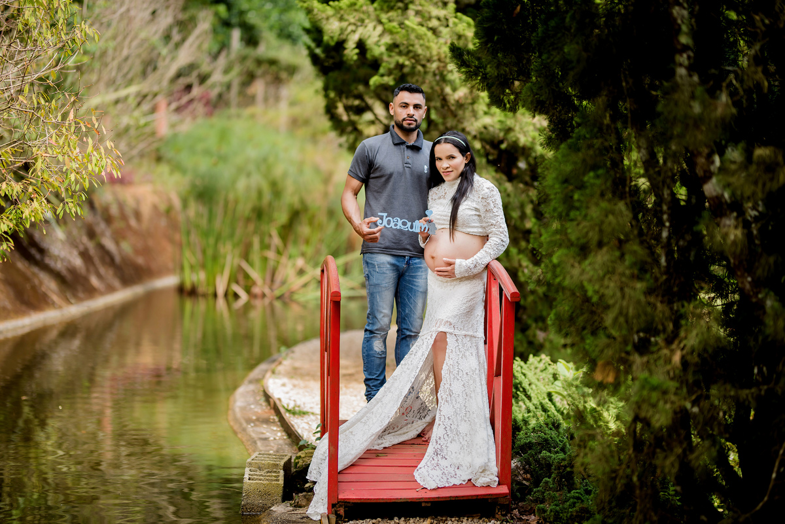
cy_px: 262
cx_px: 392
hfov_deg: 23.9
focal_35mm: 85
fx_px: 1854
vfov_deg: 16.1
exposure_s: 1/500
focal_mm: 85
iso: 100
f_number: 1.6
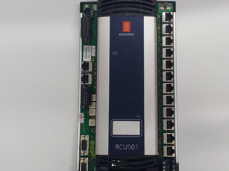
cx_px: 130
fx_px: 291
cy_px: 89
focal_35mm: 44
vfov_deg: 32.8
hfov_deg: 42.9
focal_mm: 3.79
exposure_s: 1/33
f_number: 2
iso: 110
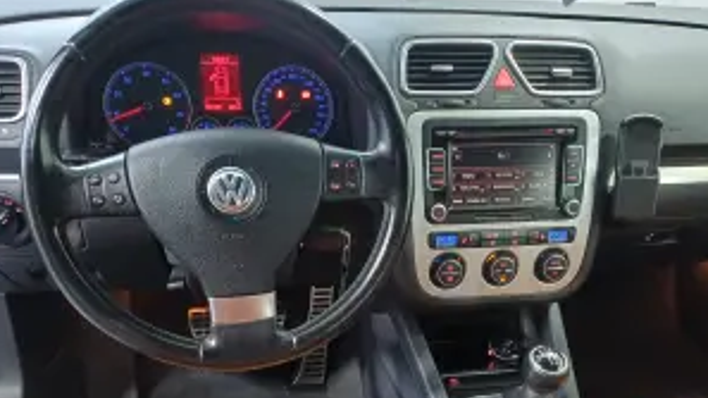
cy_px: 279
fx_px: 619
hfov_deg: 59.5
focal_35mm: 33
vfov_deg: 35.1
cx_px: 358
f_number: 1.8
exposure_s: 1/33.3
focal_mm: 4.65
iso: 400
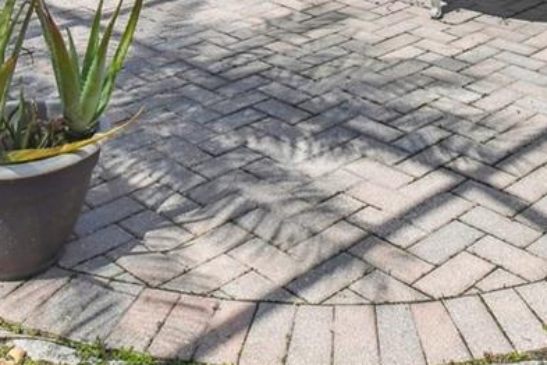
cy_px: -294
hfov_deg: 32.6
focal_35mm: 61
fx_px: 927
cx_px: 362
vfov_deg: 17.8
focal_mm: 10
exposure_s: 1/500
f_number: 7.1
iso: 100
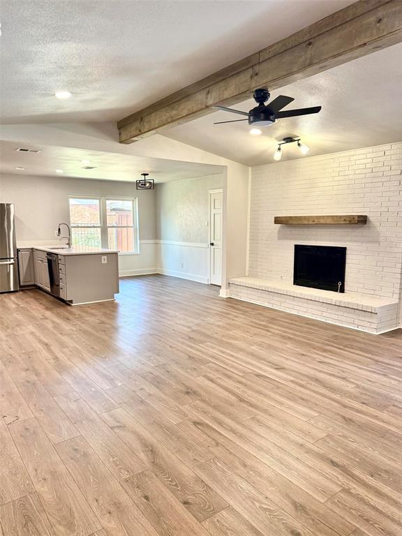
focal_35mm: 24
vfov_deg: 71.6
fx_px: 372
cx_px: 201
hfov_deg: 56.8
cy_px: 268
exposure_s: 1/120
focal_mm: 6.76
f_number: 1.78
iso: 200
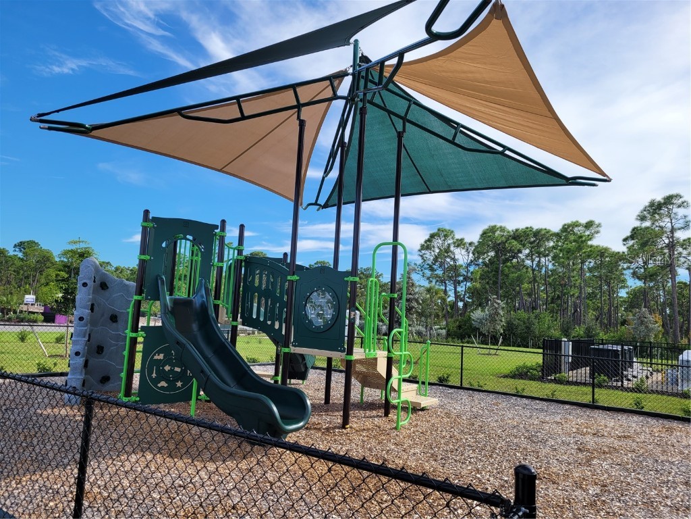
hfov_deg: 67.3
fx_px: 519
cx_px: 346
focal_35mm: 26
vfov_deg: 53.1
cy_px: 260
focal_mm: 5.4
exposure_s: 1/2071
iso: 40
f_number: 1.8
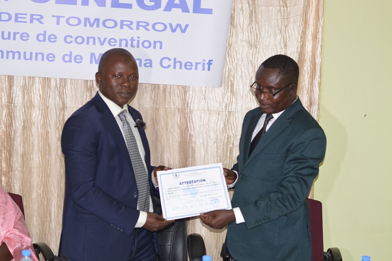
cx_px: 196
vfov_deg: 18.2
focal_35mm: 75
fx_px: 816
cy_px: 130
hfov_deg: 27.0
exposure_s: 1/80
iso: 400
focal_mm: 50
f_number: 2.8
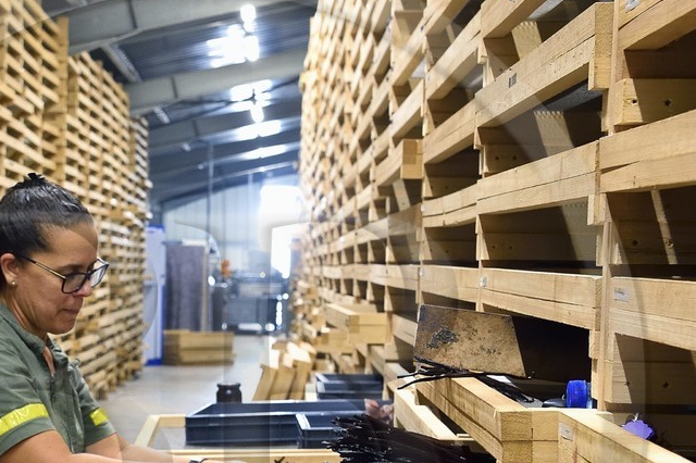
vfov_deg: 14.3
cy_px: 393
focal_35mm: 95
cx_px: 197
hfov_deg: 21.3
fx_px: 1836
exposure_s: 1/30
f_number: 6.3
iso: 1600
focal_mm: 38
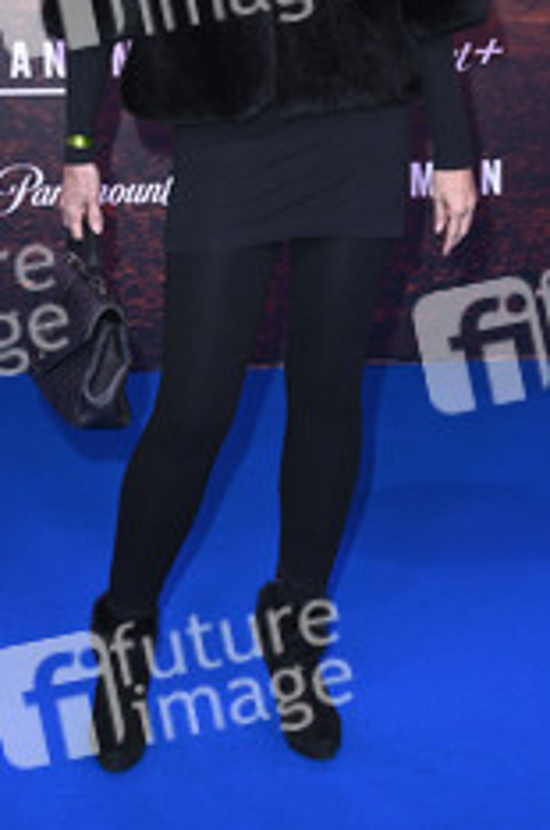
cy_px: 153
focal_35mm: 77
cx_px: 273
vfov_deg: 25.8
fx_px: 1772
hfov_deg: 17.6
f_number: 5.6
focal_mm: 45
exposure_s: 1/200
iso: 400
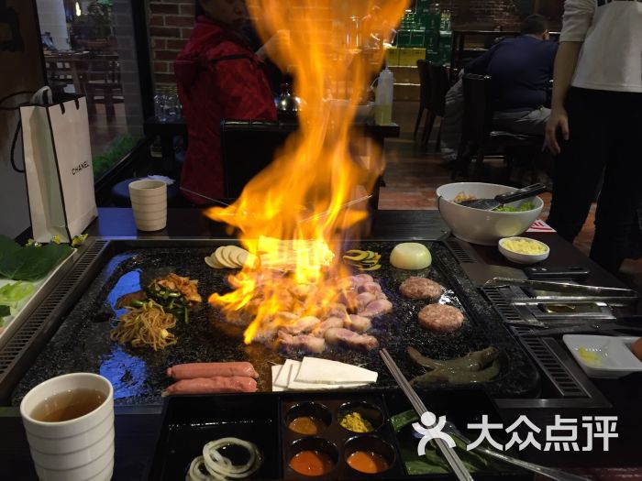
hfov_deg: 61.7
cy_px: 240
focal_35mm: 29
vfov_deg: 48.2
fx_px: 538
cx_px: 321
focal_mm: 4.15
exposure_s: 1/33
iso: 100
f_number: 2.2
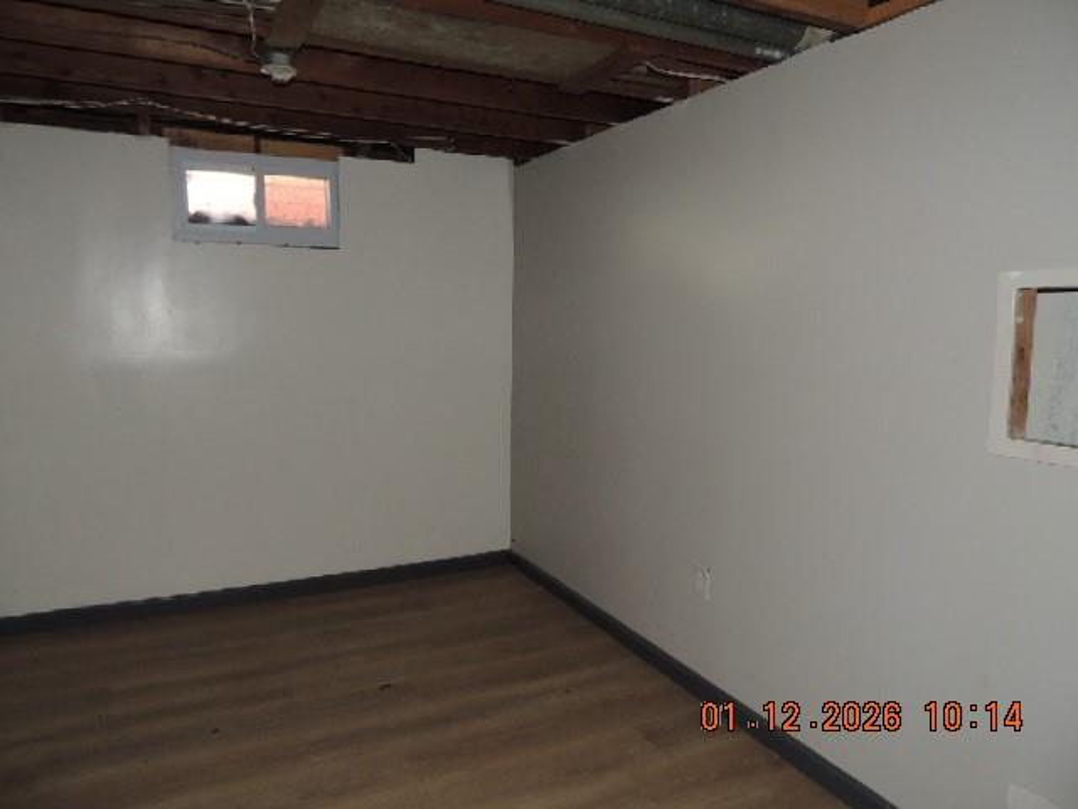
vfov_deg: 56.8
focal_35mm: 24
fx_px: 747
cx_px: 539
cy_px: 404
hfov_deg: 71.6
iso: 200
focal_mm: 4.3
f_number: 3
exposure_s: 1/30
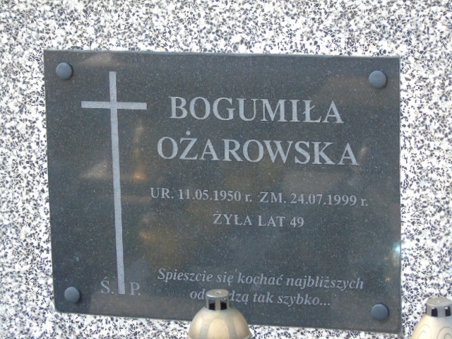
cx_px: 226
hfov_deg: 12.2
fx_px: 2115
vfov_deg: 9.2
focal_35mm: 162
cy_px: 170
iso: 400
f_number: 4.9
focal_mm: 29
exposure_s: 1/100
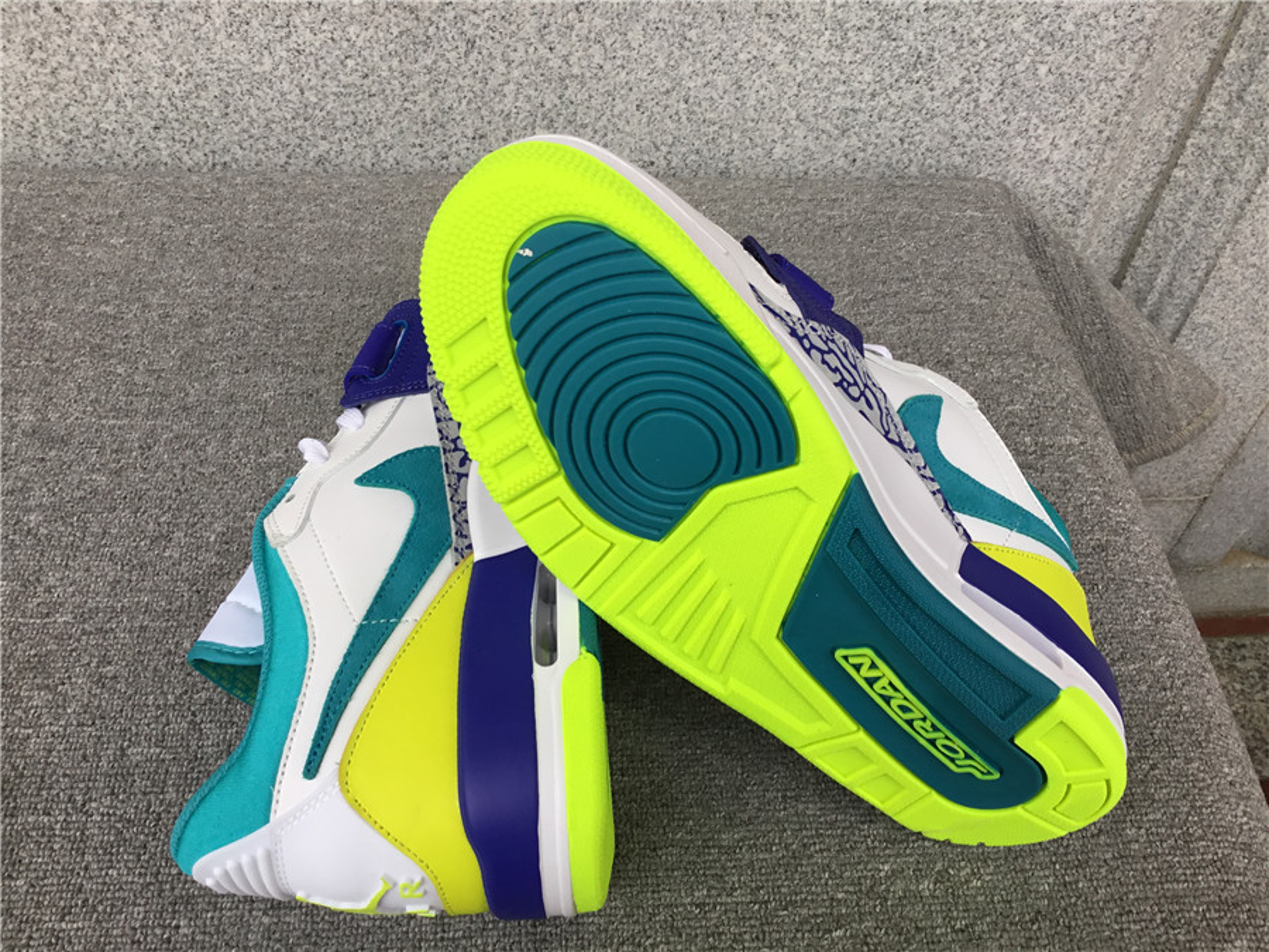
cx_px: 634
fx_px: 1136
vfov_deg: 45.4
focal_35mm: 31
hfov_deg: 58.4
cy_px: 476
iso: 25
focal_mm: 3.3
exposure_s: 1/60
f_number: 2.4
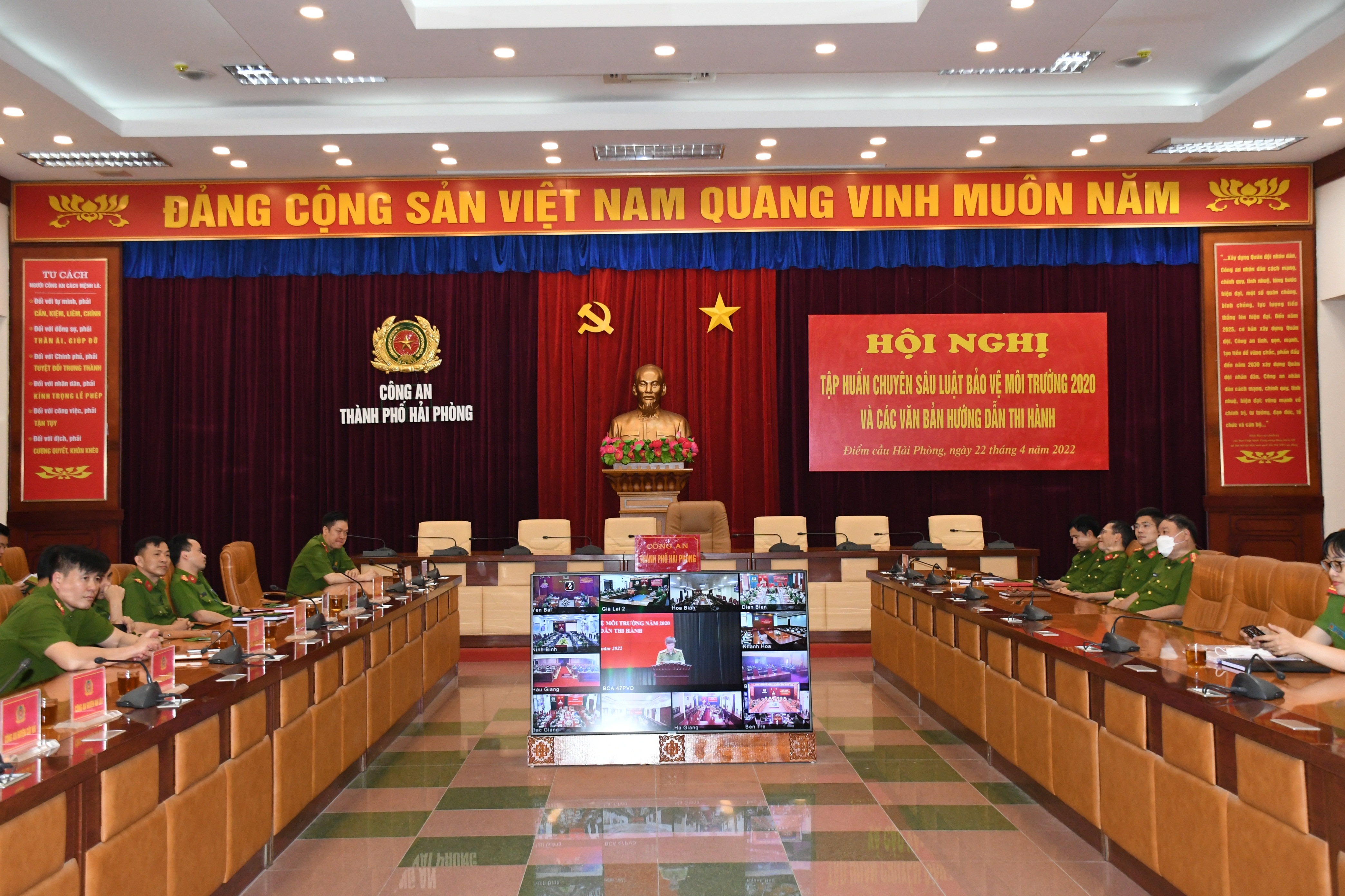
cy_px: 448
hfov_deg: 49.6
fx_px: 1457
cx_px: 672
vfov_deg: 34.2
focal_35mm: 39
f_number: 6.3
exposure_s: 1/200
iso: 2500
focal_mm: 26
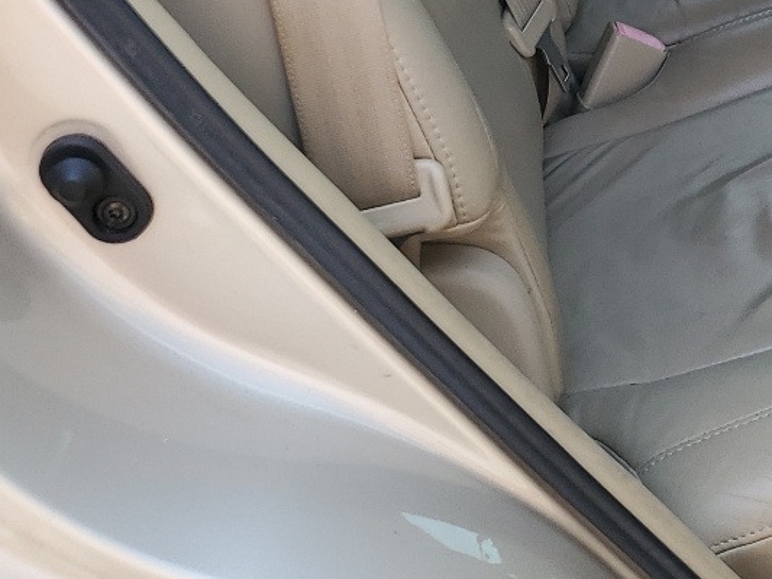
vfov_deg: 17.8
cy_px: -146
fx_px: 1740
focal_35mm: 78
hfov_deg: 23.2
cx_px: 891
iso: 50
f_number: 1.5
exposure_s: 1/476
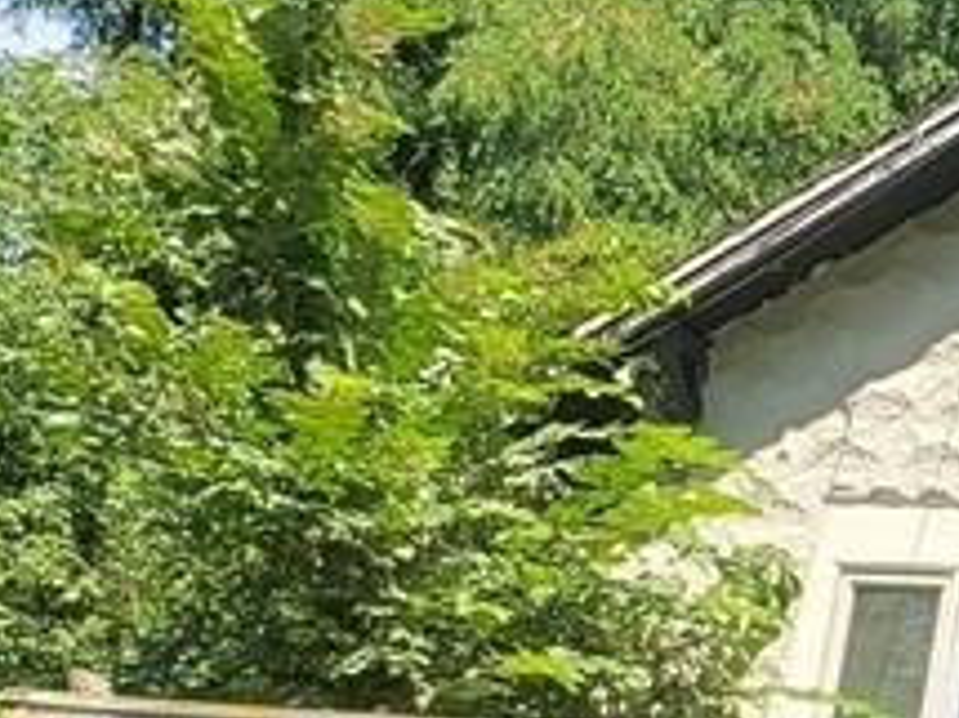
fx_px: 3433
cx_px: 1691
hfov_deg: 14.2
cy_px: 865
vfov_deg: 11.7
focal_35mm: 124
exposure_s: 1/293
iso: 50
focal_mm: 4.3
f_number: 2.4
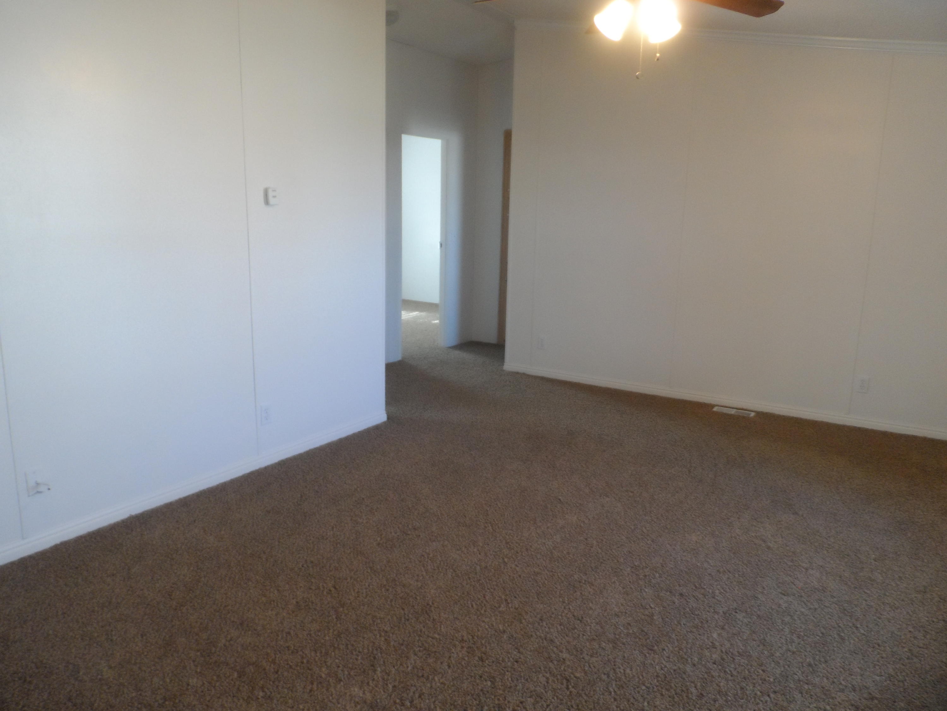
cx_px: 474
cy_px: 356
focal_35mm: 24
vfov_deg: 56.8
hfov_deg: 71.6
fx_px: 657
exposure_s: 1/30
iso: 320
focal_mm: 4
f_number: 3.2
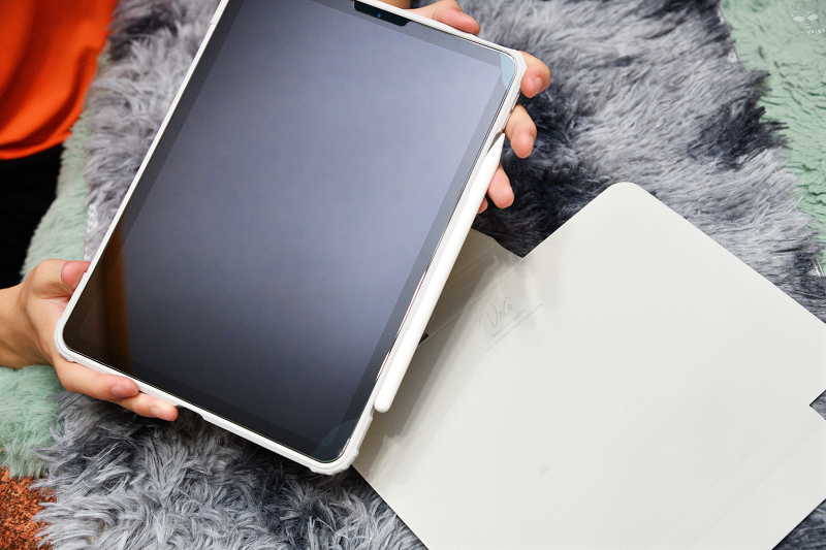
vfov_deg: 24.6
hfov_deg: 36.3
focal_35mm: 55
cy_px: 275
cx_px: 413
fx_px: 1262
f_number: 5.6
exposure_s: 1/160
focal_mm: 55
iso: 2000
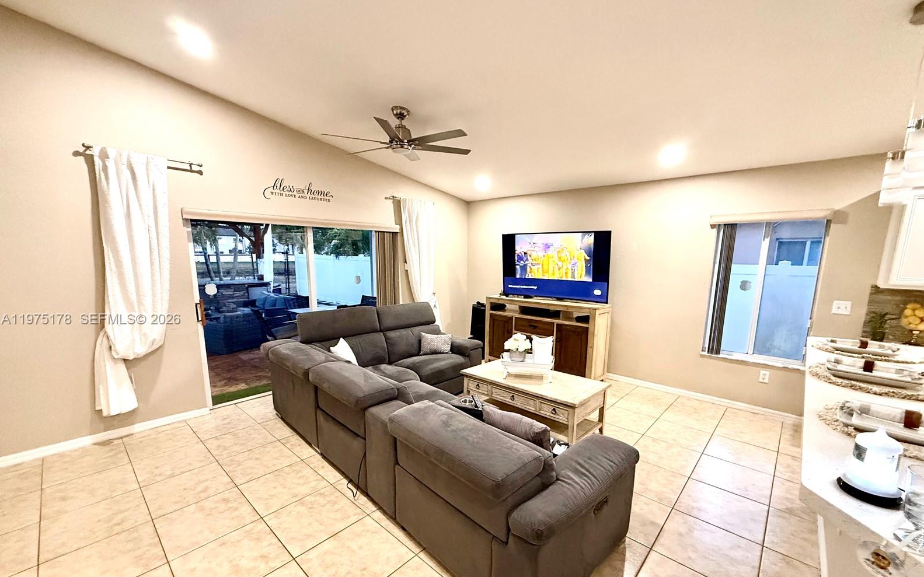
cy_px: 320
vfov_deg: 74.5
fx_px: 378
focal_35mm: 15
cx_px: 465
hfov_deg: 101.5
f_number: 2.2
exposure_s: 1/60
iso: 640
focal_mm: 2.22
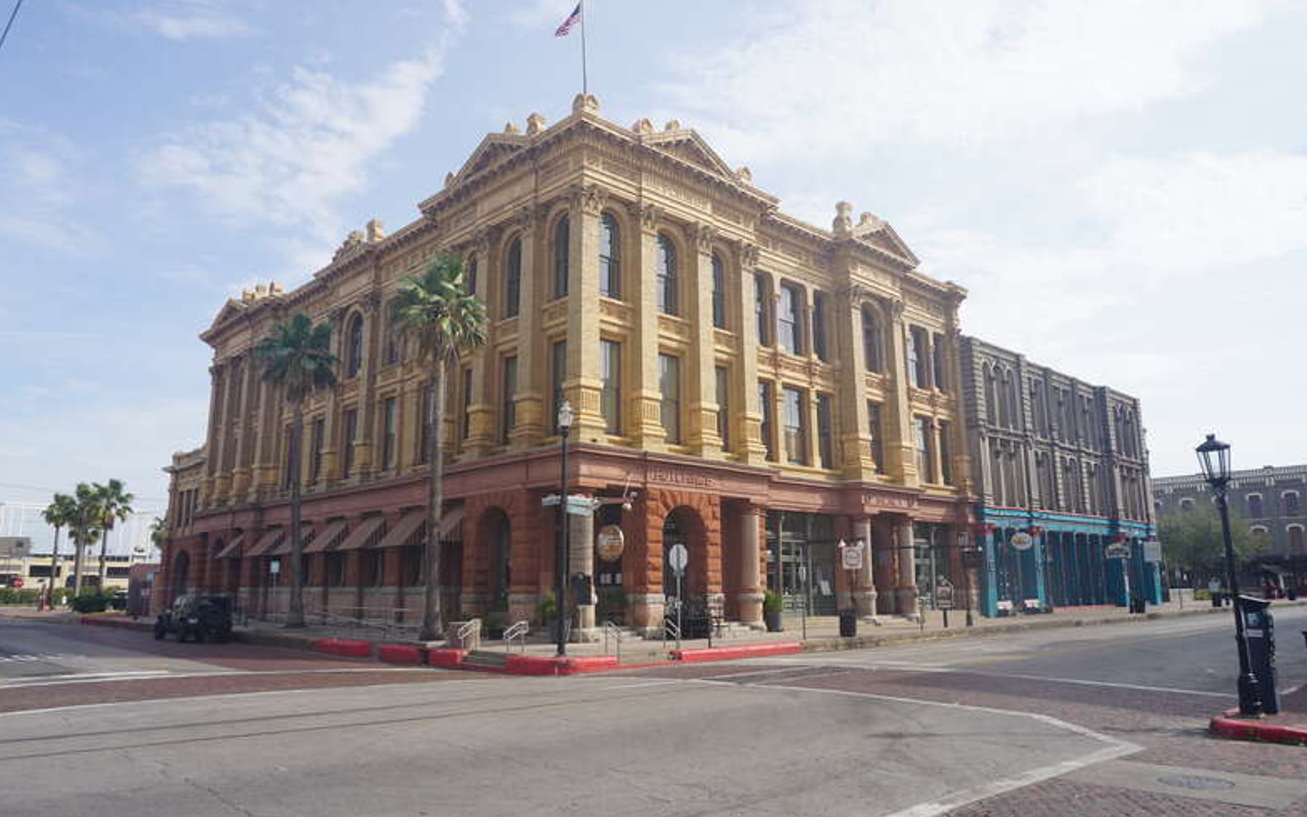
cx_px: 648
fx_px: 945
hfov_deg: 69.3
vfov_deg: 46.8
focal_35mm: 27
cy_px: 389
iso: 100
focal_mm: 17
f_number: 11
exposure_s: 1/125
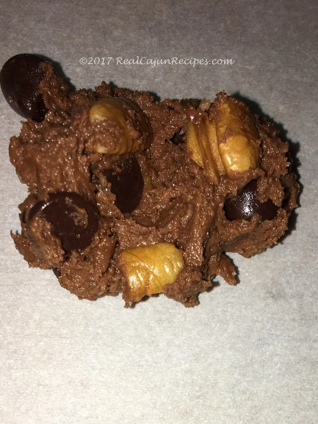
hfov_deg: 48.2
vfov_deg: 61.7
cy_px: 212
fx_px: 355
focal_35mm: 29
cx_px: 159
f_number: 2.2
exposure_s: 1/256
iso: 25
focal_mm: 4.15
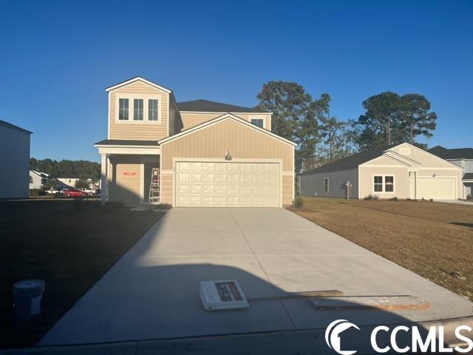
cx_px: 236
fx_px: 355
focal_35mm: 26
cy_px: 178
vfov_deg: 53.1
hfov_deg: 67.3
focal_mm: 5.1
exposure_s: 1/7353
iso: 50
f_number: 1.6
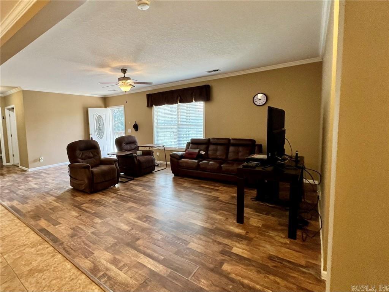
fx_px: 146
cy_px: 146
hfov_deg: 106.2
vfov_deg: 89.9
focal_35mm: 13
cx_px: 194
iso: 200
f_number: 1.8
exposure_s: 1/120
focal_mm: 1.57
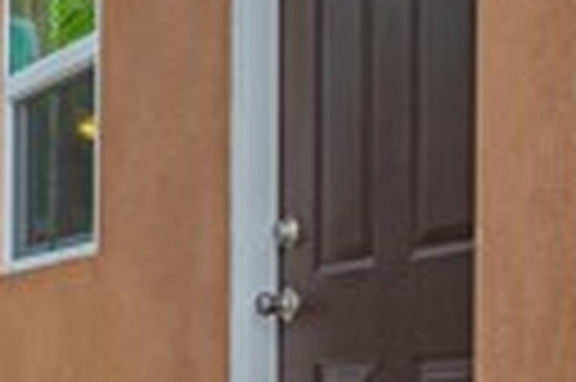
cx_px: -616
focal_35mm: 125
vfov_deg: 10.7
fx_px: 1997
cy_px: 461
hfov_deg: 13.7
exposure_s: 1/6400
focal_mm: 17
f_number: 8
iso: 400
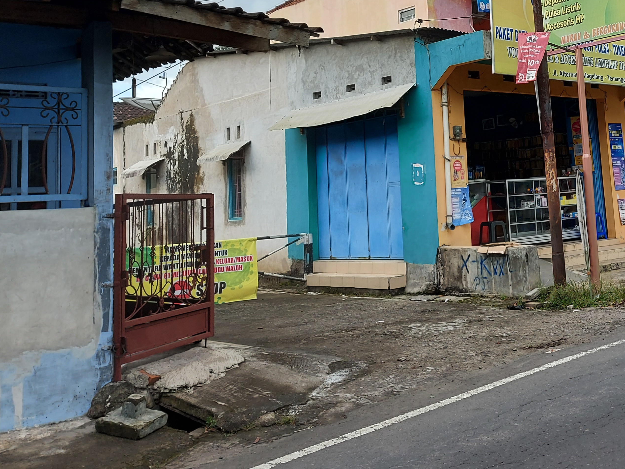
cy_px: 82
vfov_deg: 31.9
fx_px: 795
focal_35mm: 44
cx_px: 484
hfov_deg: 41.4
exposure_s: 1/237
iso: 32
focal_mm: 5.23
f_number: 1.8
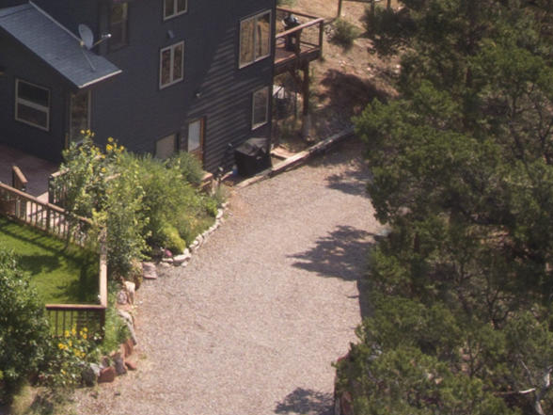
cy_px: -365
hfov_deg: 17.6
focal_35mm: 102
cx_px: -229
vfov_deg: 12.9
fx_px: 1629
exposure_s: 1/400
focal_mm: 3.61
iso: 100
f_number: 2.8
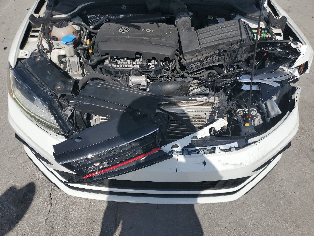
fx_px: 236
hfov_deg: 67.3
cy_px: 118
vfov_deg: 53.1
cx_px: 157
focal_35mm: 26
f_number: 1.5
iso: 50
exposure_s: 1/5000
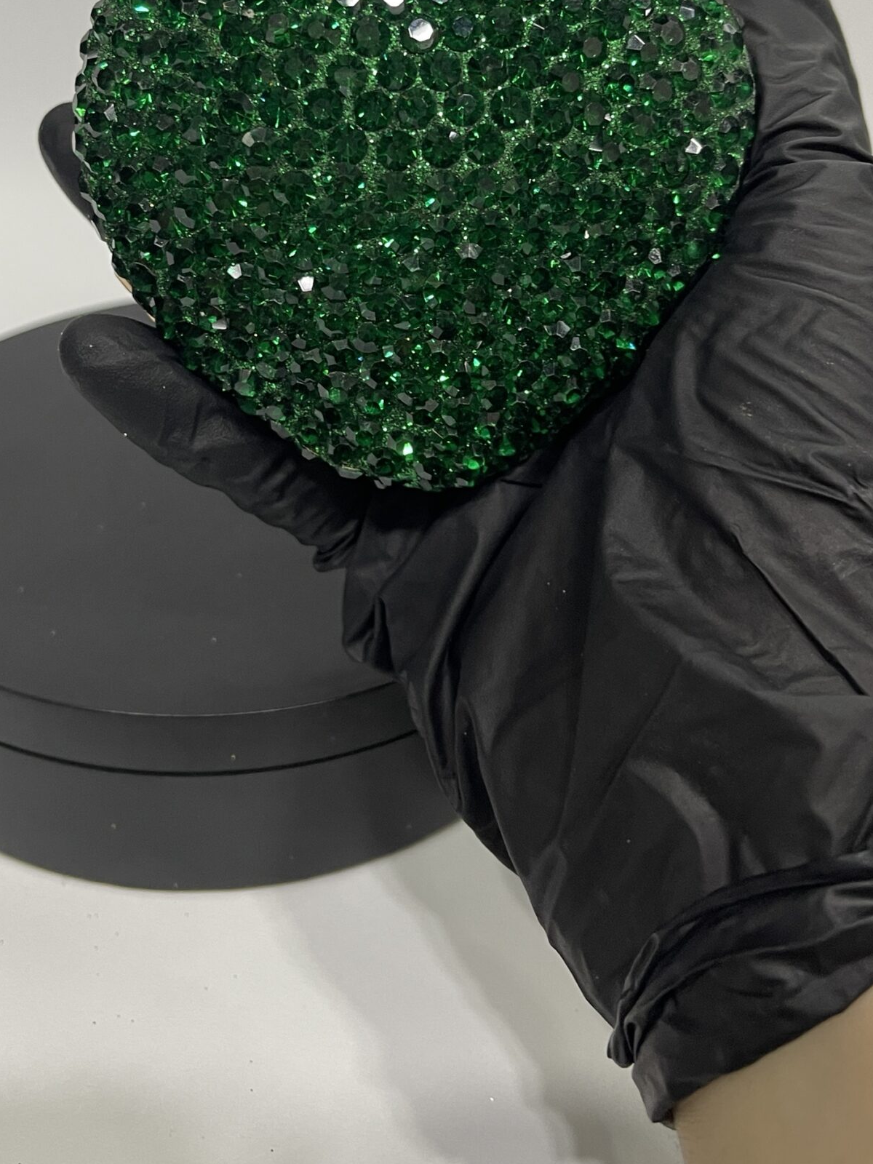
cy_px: 264
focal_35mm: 40
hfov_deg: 35.9
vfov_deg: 44.9
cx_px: 404
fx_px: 1345
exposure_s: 1/50
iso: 160
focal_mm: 5.1
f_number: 1.6
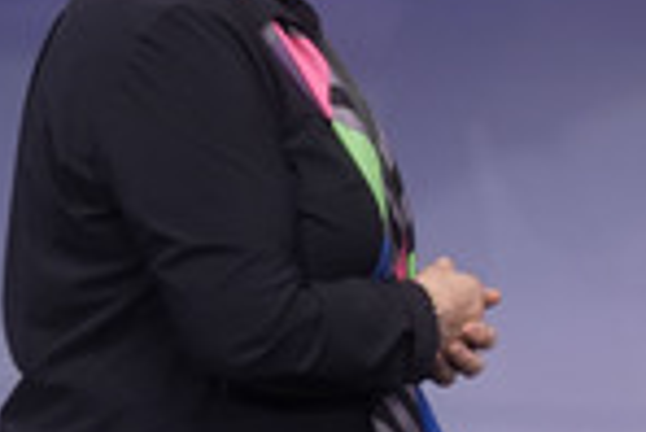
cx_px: 687
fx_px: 2461
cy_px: 205
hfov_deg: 14.6
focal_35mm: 137
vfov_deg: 10.0
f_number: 2.2
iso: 640
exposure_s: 1/250
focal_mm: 30
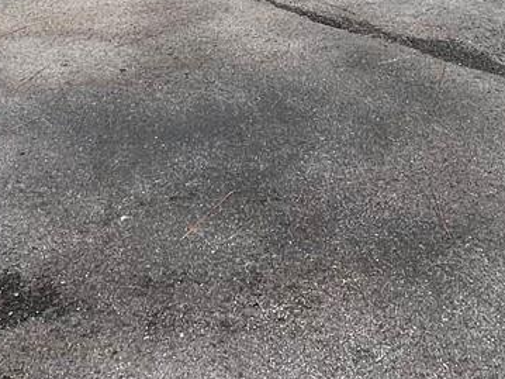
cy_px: -247
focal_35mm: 58
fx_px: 846
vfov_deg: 20.2
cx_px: 255
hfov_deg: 33.2
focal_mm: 1.57
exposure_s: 1/1575
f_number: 1.8
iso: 32
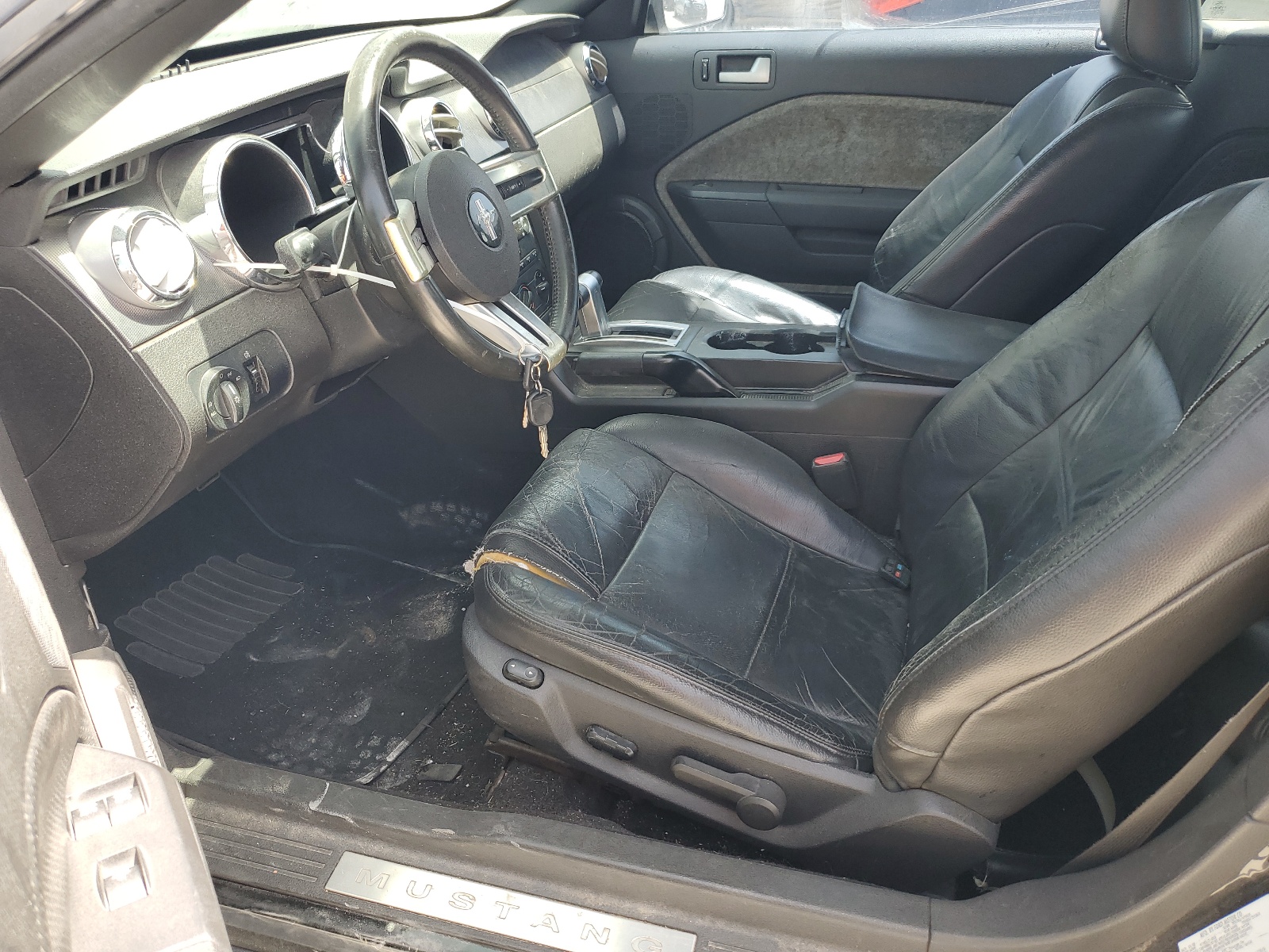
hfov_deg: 67.3
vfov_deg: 53.1
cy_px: 476
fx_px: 953
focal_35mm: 26
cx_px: 634
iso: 50
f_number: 1.5
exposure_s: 1/270
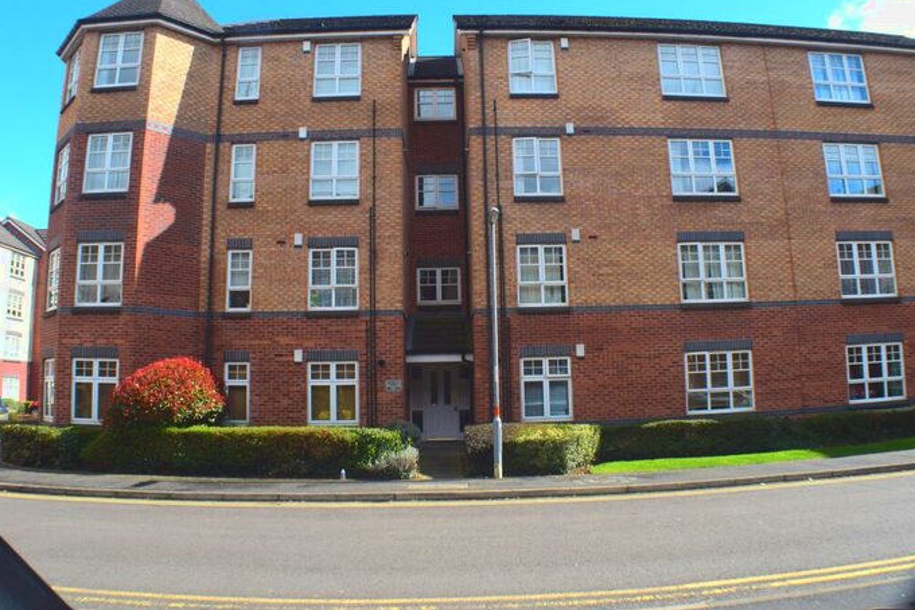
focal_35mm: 34
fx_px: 864
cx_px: 453
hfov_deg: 55.8
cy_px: 298
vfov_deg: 38.9
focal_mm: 22
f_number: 10
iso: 400
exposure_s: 1/320
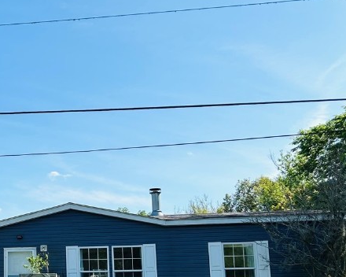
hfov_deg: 30.6
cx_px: 35
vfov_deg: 25.4
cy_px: 216
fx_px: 604
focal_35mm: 59
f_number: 1.5
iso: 50
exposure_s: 1/4274
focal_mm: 5.7
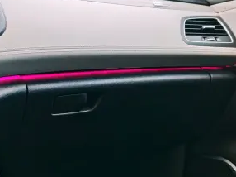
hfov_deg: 30.7
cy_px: 86
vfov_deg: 23.3
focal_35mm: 63
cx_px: 104
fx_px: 429
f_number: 2
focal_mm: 6.83
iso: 64
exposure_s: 1/99
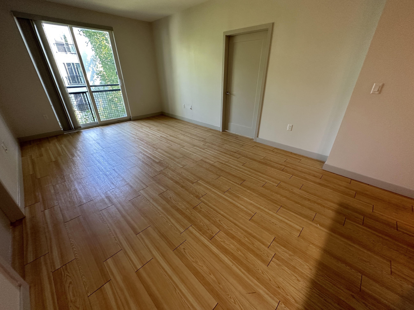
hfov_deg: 102.1
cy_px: 155
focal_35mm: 14
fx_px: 167
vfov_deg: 85.7
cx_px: 207
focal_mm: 2.22
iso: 200
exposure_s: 1/60
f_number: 2.2
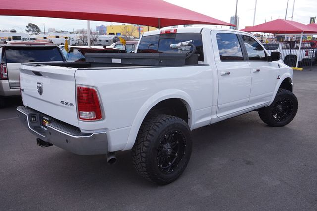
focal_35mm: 30
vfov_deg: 43.6
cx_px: 158
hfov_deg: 62.0
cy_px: 106
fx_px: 264
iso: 100
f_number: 5.6
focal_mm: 20
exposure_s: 1/200
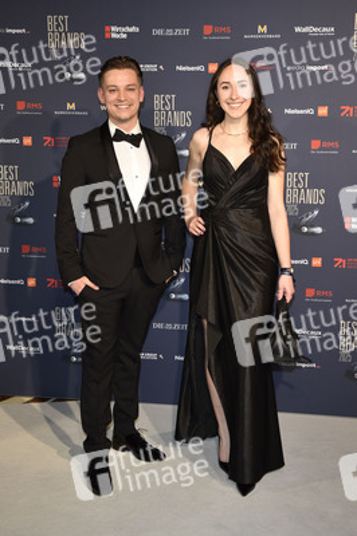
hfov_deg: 28.0
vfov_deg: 41.1
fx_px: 715
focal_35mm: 48
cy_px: 268
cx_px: 178
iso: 1250
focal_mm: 48
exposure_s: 1/250
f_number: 6.3
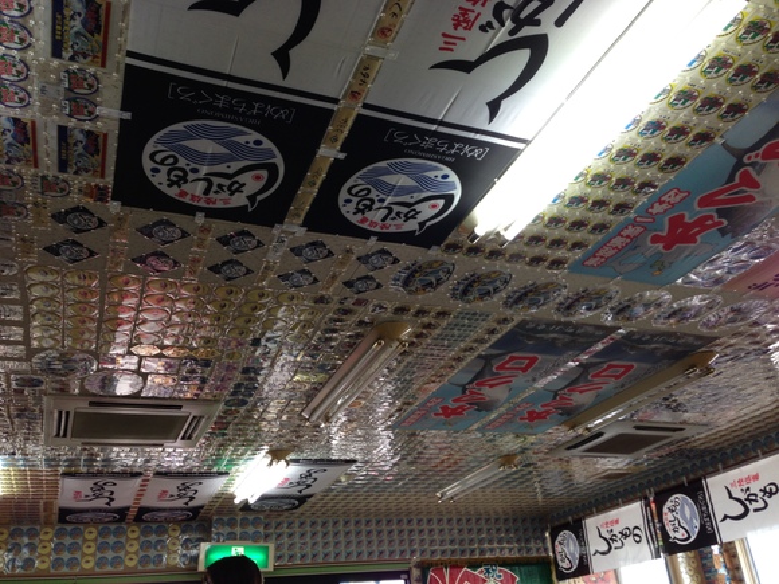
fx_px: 743
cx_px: 390
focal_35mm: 33
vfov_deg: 42.9
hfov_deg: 55.4
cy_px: 292
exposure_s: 1/40
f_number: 2.4
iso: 50
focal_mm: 4.12
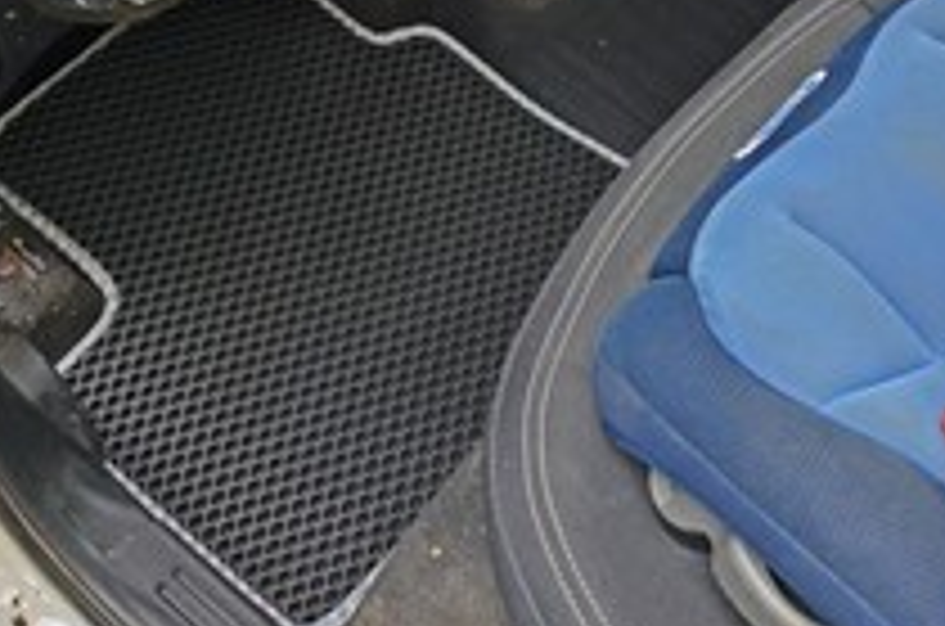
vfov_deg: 22.0
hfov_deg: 33.4
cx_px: 410
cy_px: 54
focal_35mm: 60
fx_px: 1571
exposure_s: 1/15
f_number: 8
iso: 400
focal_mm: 20
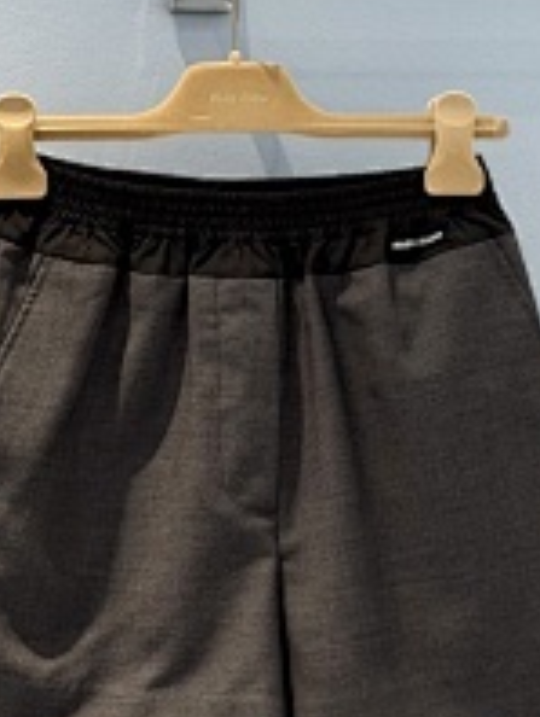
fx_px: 2511
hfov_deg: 12.3
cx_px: 230
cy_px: 398
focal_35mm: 121
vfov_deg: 16.3
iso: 100
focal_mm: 6.76
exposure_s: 1/103
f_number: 1.78
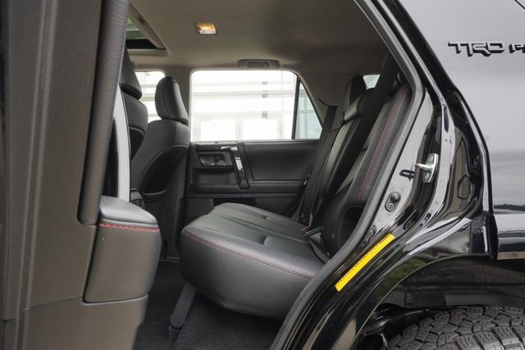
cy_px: 175
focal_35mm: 30
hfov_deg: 61.9
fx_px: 438
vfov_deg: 43.6
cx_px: 262
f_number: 13
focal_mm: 20
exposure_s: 1/15
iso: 160
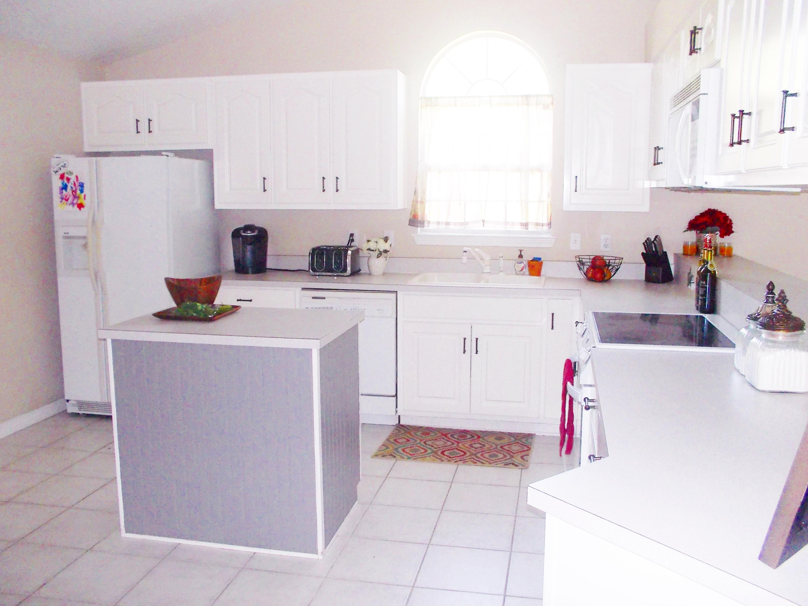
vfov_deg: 48.2
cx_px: 404
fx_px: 677
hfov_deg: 61.7
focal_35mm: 29
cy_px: 303
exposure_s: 1/25
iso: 200
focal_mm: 4.1
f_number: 3.3
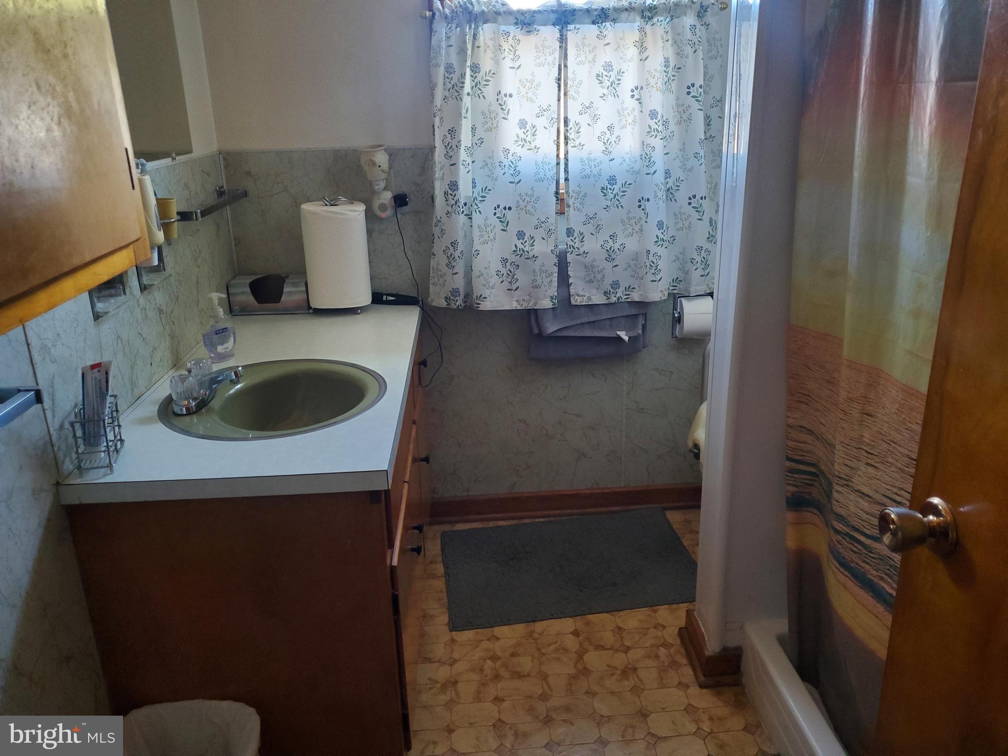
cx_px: 504
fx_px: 757
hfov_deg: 67.3
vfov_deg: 53.1
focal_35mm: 26
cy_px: 378
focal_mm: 4.3
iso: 250
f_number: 1.5
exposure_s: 1/40
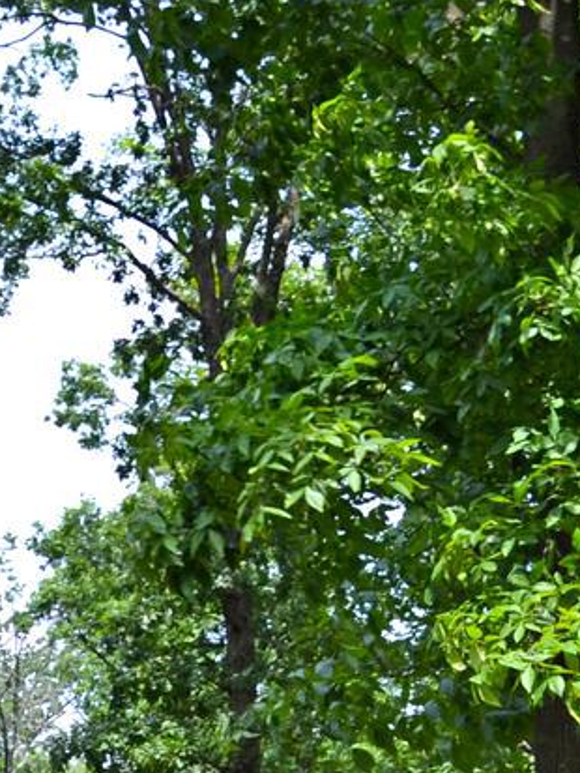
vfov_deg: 10.4
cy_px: 959
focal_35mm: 186
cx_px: 574
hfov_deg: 8.0
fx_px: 4153
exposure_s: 1/125
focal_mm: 26
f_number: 5.6
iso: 100
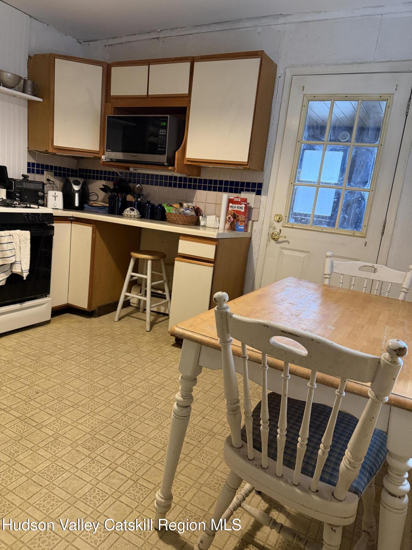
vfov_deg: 71.6
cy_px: 275
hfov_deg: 56.8
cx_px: 206
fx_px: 381
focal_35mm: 24
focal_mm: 6.76
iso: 500
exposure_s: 1/60
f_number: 1.78
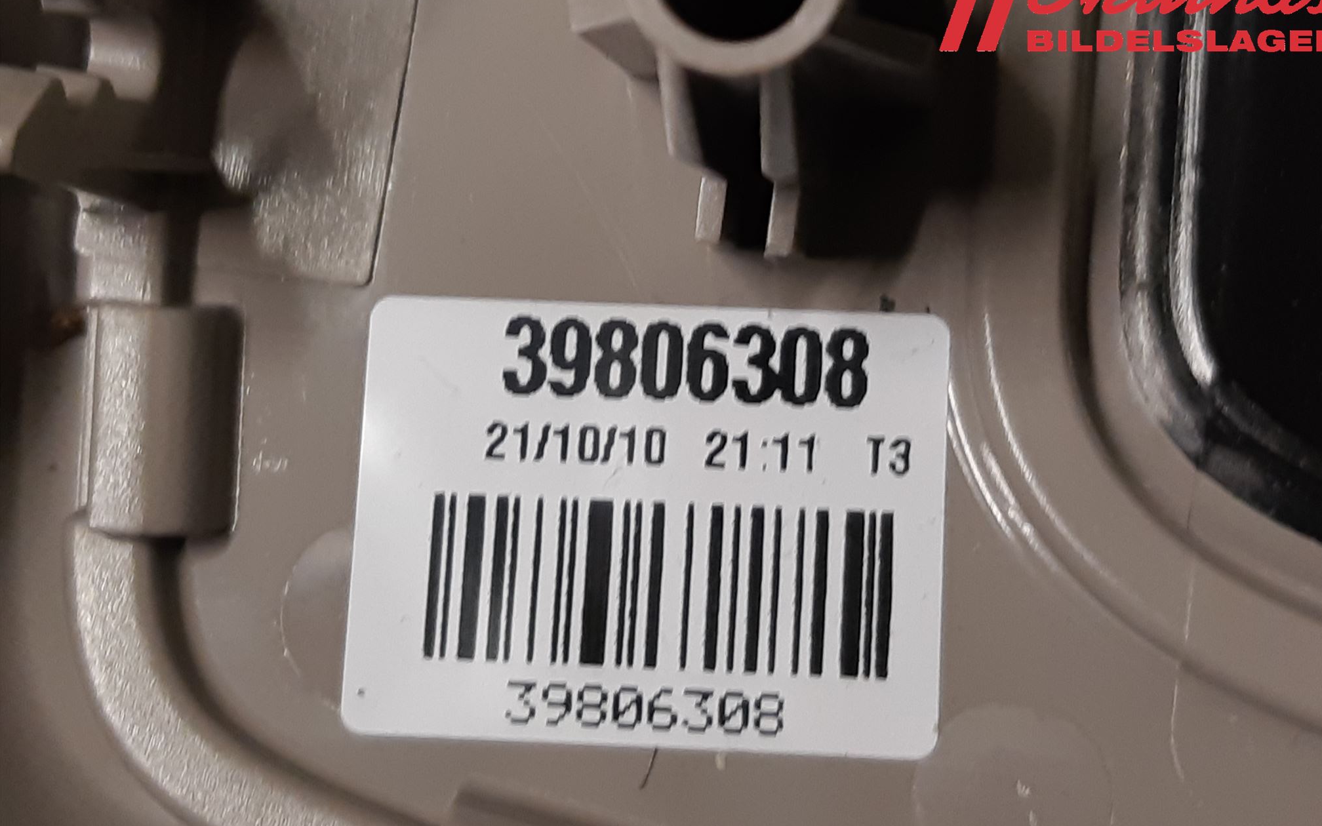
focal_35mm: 28
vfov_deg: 44.5
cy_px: 444
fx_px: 1009
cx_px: 670
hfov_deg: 66.5
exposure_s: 1/50
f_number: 1.7
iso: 125
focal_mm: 3.93
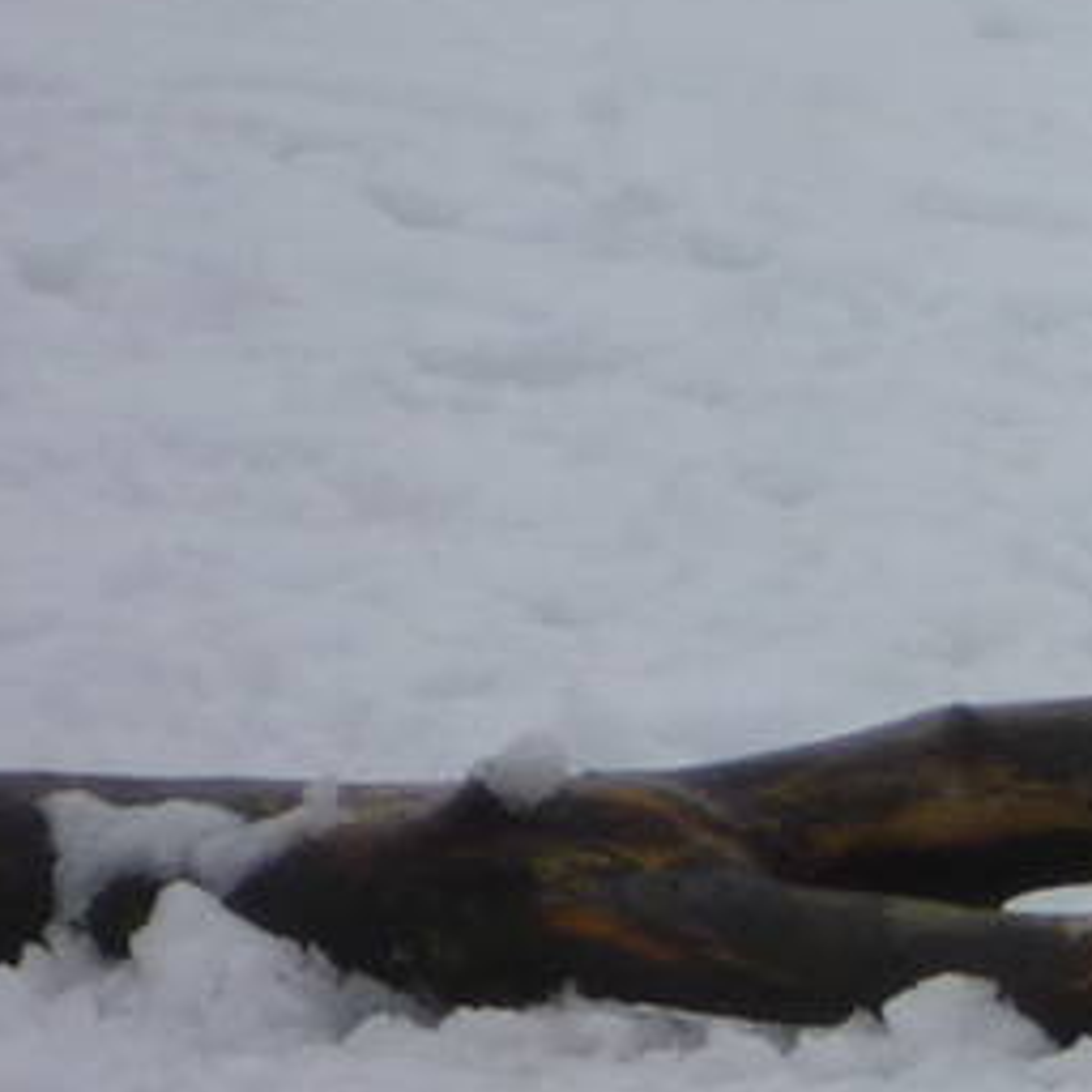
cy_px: -200
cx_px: 3374
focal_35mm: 802
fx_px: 28624
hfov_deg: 2.2
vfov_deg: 2.2
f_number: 5.9
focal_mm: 26
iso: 80
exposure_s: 1/200
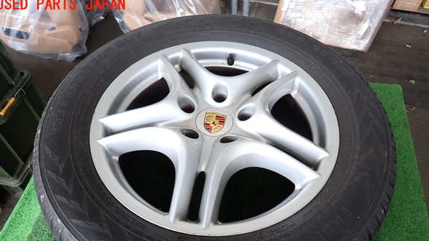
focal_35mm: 28
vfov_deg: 40.9
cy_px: 161
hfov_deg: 67.9
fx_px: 318
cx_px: 212
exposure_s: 1/60
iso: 160
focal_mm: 4.5
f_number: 2
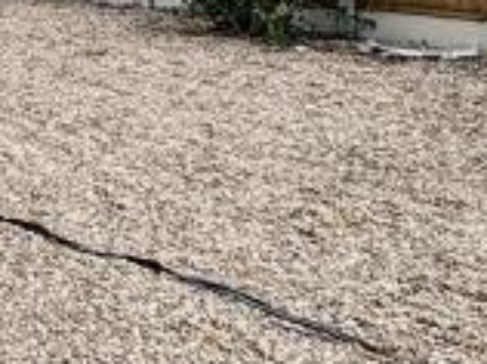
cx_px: -552
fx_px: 1278
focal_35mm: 91
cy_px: -136
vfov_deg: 15.3
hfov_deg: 15.8
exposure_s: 1/1567
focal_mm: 2.22
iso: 40
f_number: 2.2
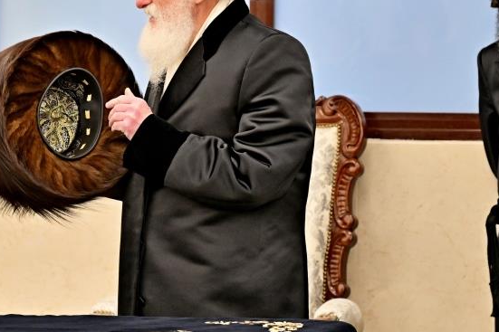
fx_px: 3783
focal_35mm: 273
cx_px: 62
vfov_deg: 5.0
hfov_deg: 7.5
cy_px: 90
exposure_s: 1/400
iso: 640
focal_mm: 98
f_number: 4
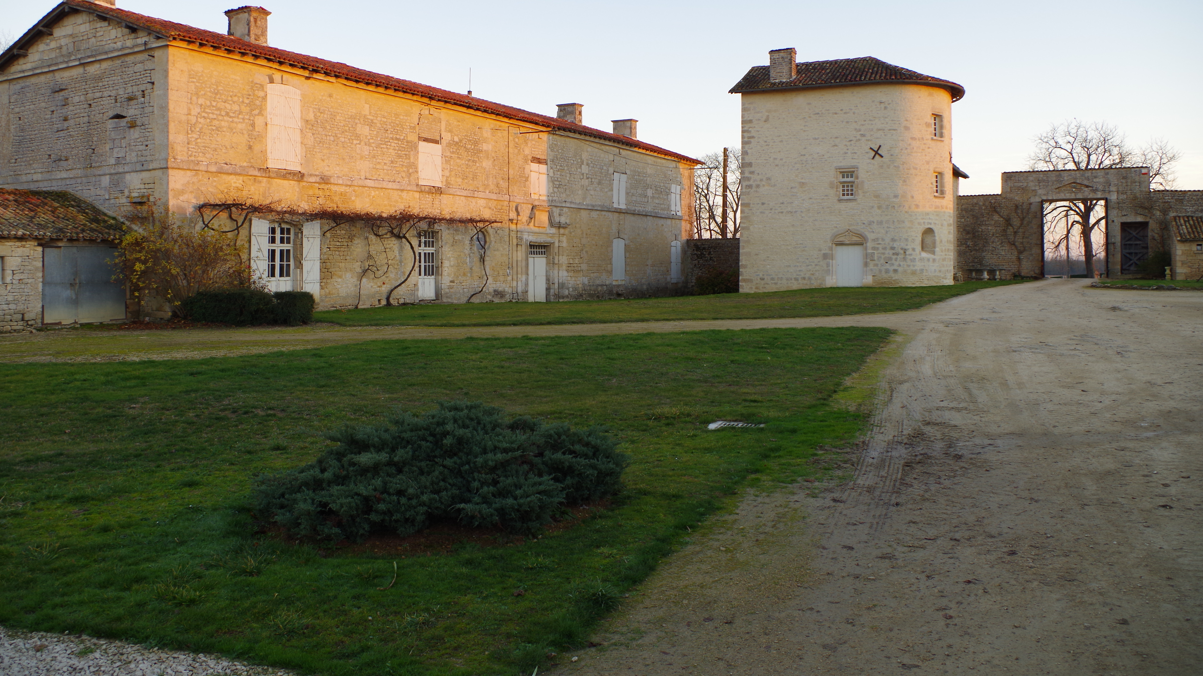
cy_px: 280
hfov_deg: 66.1
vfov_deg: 40.0
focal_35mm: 29
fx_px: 925
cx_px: 589
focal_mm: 18
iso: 200
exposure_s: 1/40
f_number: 7.1
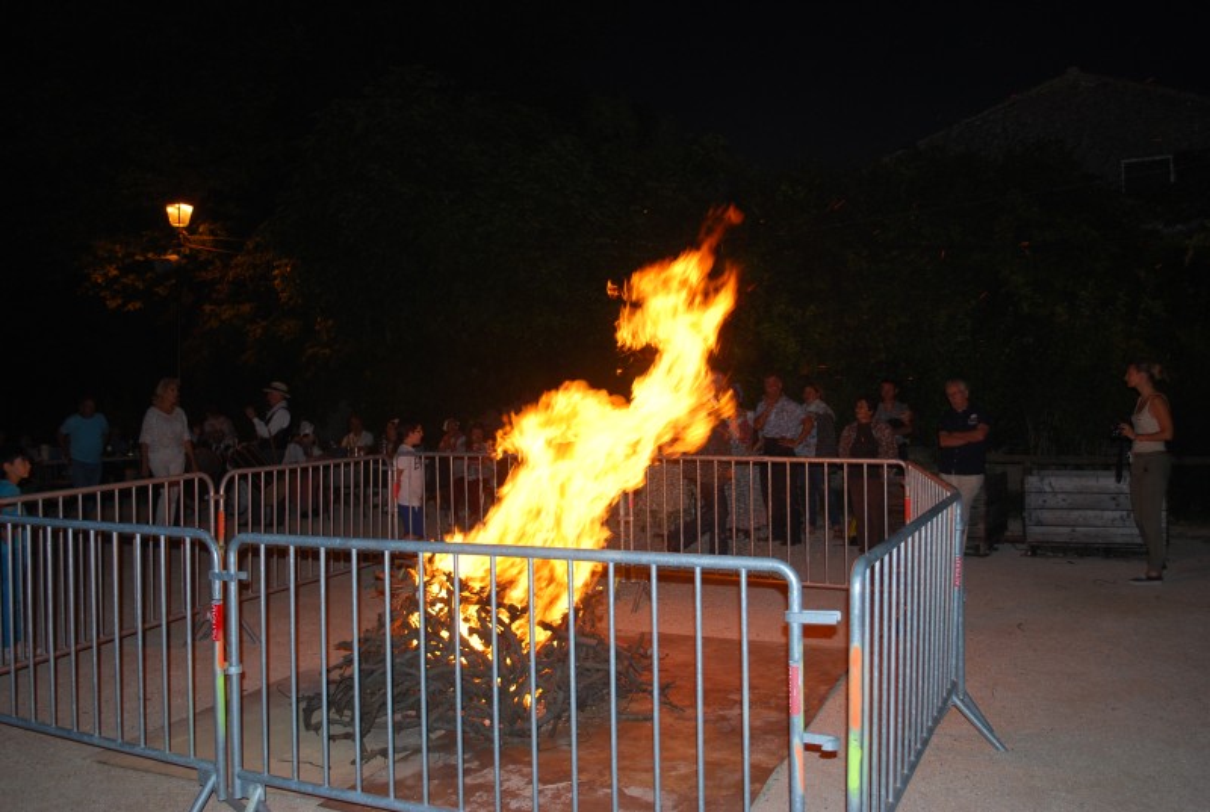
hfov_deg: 61.8
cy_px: 406
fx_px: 1010
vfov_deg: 43.8
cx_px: 605
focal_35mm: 30
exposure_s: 1/60
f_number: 3.8
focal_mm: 20
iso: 200
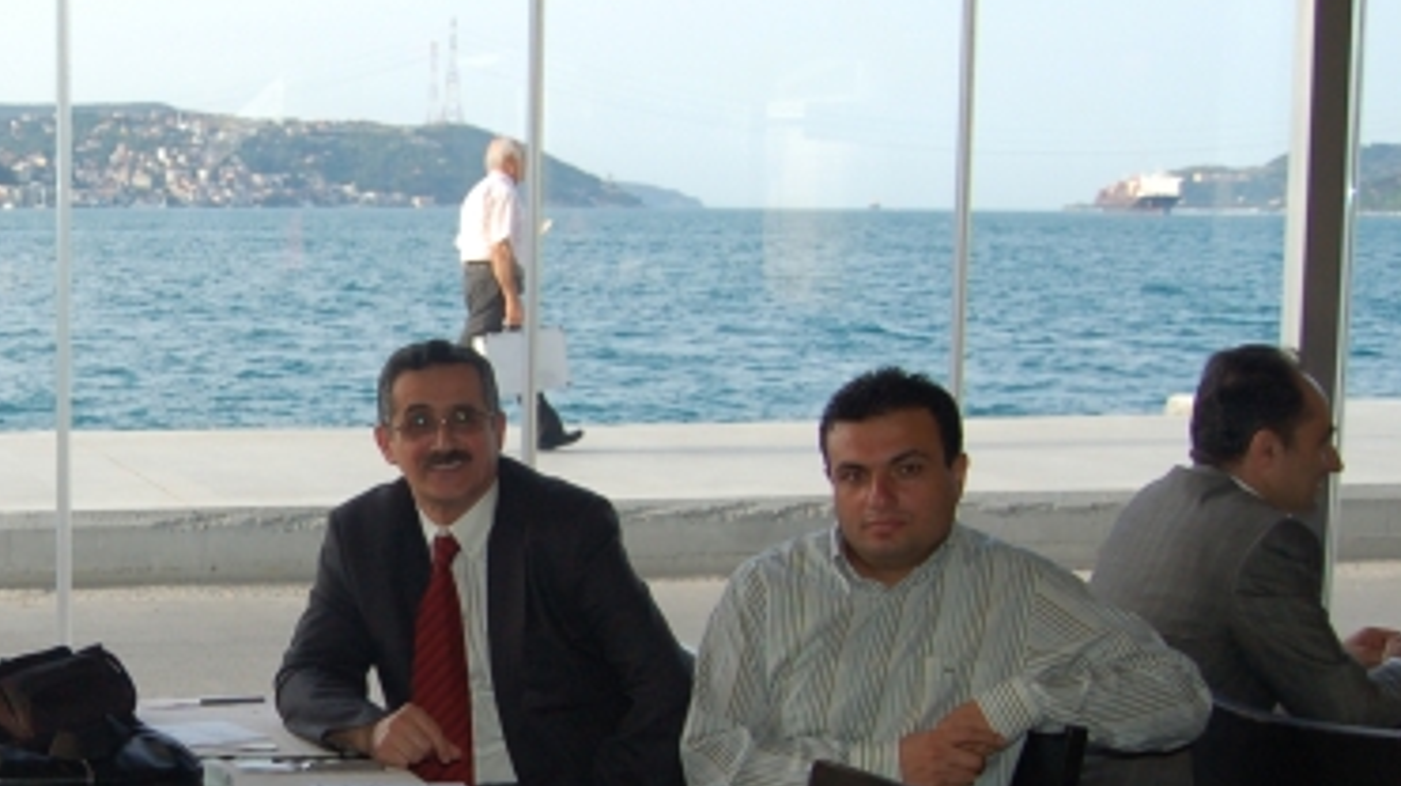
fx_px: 2264
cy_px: 491
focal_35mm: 61
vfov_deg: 19.6
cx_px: 98
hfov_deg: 32.4
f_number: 5
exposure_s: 1/500
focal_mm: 18
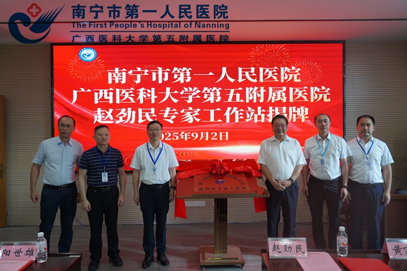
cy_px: 136
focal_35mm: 26
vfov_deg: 49.6
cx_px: 204
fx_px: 294
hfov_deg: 69.4
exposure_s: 1/160
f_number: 4
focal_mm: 26
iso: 2500
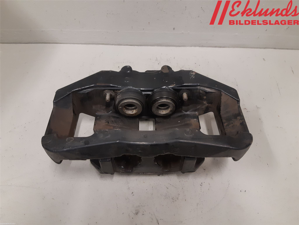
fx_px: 225
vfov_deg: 53.1
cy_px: 112
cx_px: 150
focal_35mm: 26
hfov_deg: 67.3
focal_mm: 3.93
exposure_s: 1/50
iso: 160
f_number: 1.7
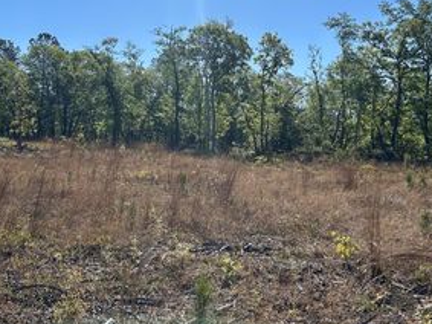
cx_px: 171
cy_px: 66
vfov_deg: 30.7
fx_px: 574
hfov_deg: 41.1
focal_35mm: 46
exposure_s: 1/8000
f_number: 1.5
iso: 50
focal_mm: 5.7
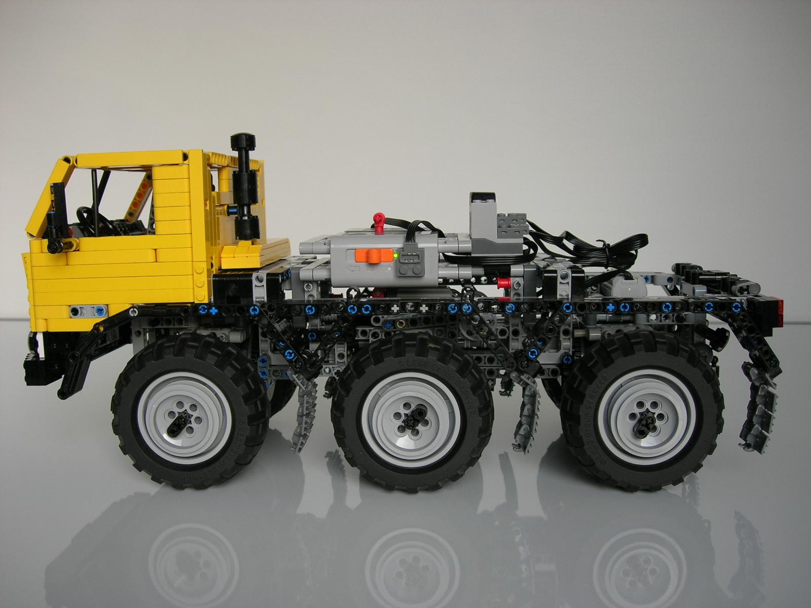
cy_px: 304
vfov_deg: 37.7
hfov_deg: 49.0
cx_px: 406
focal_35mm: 38
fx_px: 890
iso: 64
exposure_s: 1/36.5
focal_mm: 7.8
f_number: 2.8
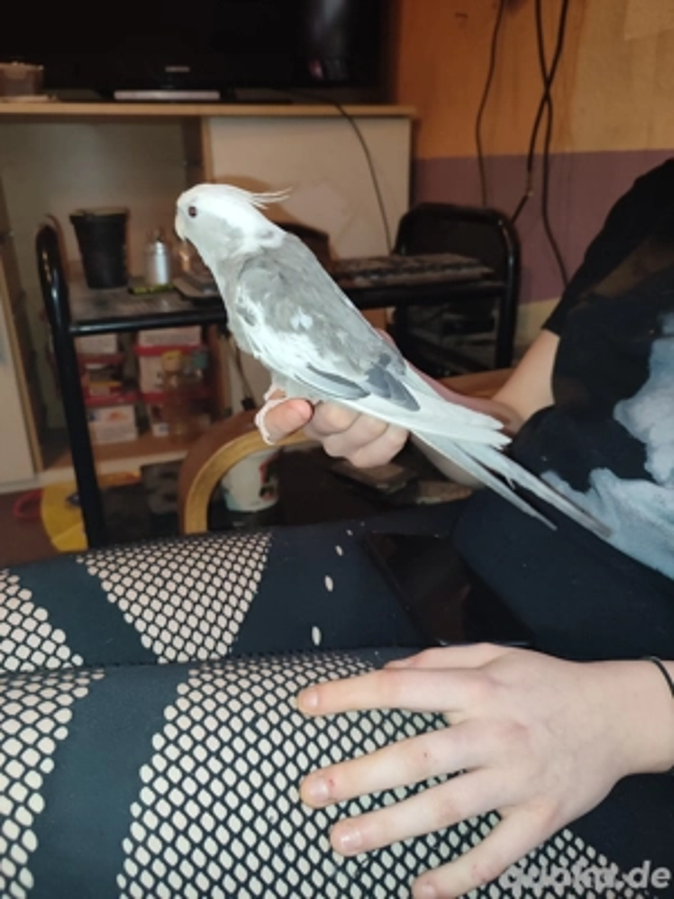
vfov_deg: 71.6
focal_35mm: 24
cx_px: 337
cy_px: 450
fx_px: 623
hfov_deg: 56.8
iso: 435
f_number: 1.89
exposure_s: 1/20
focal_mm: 5.89
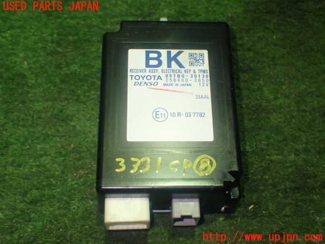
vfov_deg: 29.1
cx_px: 162
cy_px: 122
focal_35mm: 50
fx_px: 469
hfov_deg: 38.2
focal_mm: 9.01
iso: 500
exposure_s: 1/50
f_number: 3.2
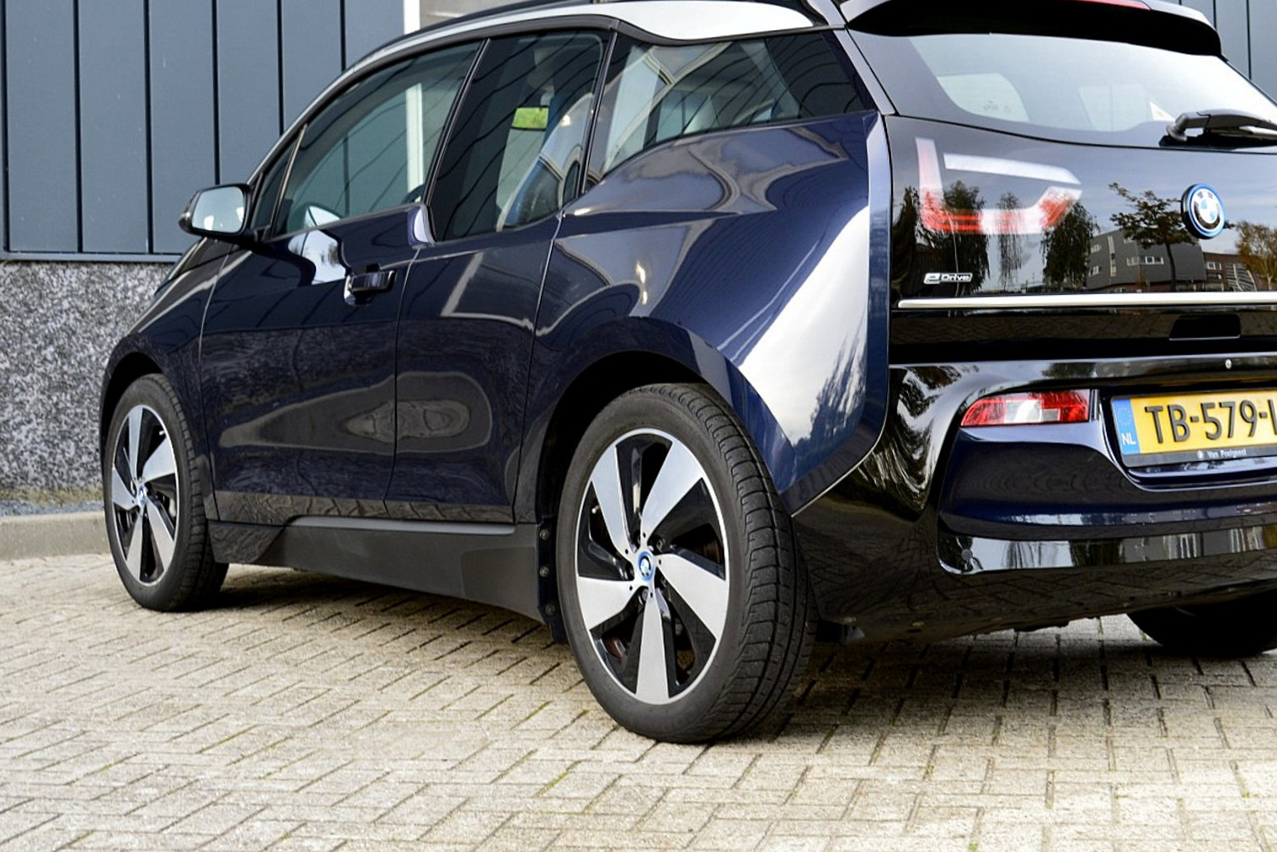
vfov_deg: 23.7
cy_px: 324
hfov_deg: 35.0
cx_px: 729
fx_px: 2022
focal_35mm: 57
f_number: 8
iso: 400
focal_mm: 30
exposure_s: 1/60
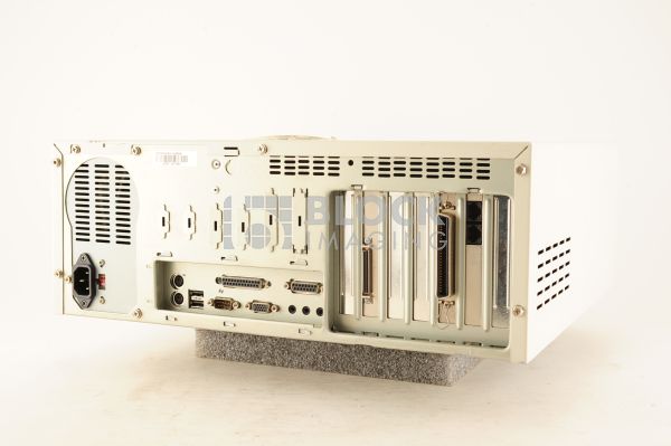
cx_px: 336
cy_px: 223
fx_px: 931
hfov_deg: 39.6
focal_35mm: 50
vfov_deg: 26.9
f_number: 10
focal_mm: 50
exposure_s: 1/125
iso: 1600
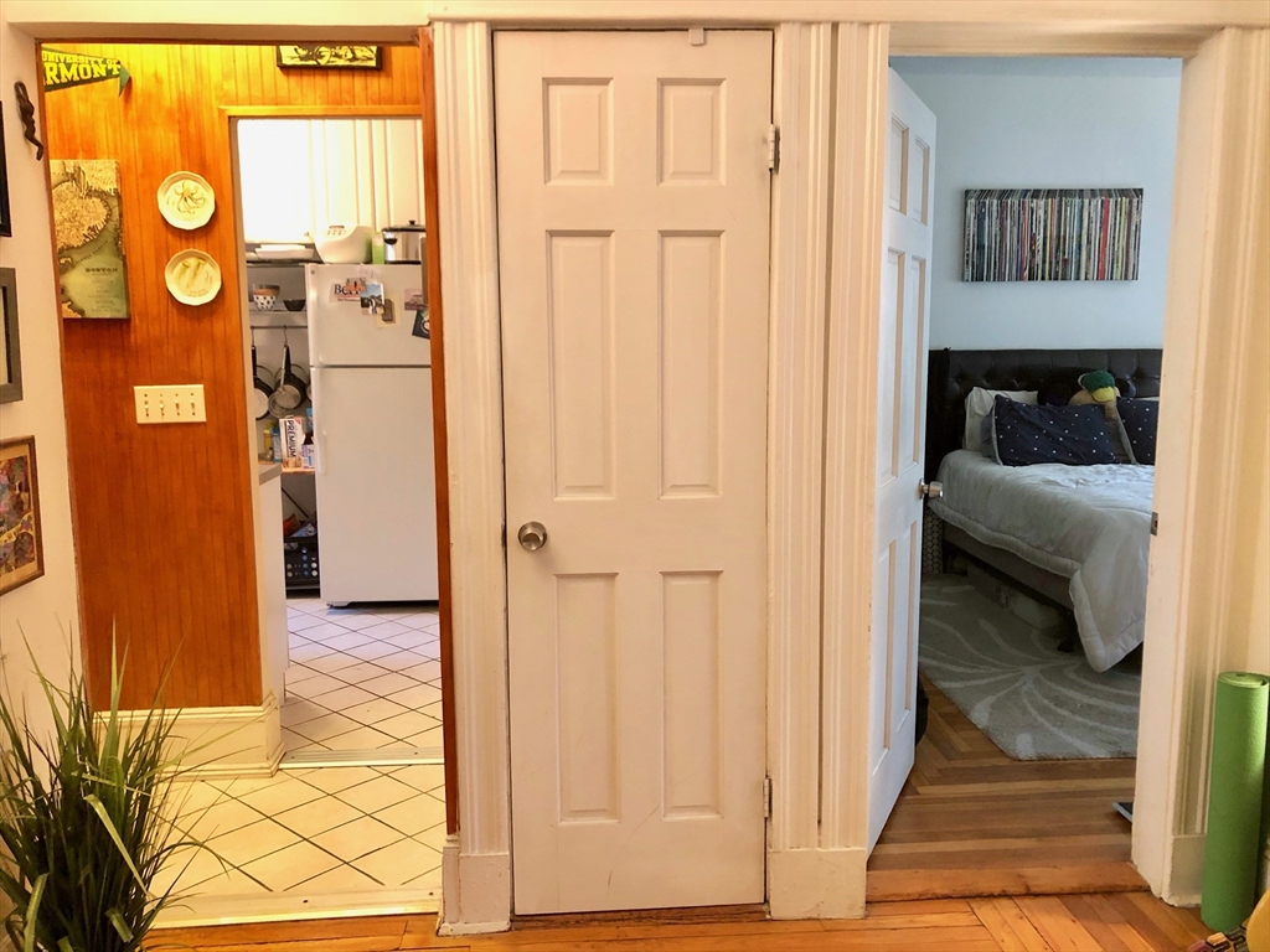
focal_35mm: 28
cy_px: 476
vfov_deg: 49.7
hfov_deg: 63.4
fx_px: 1027
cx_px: 635
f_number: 1.8
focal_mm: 3.99
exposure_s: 1/5
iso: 100
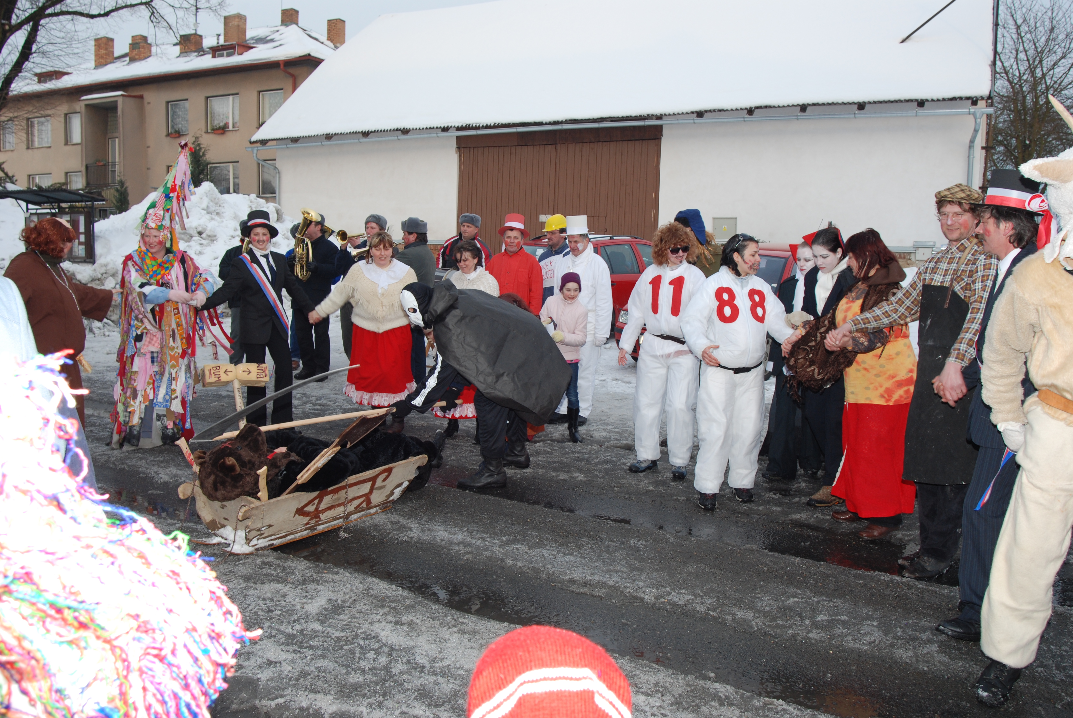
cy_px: 359
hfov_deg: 61.9
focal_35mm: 30
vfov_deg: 43.7
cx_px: 536
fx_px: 895
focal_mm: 20
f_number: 8
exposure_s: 1/60
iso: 200
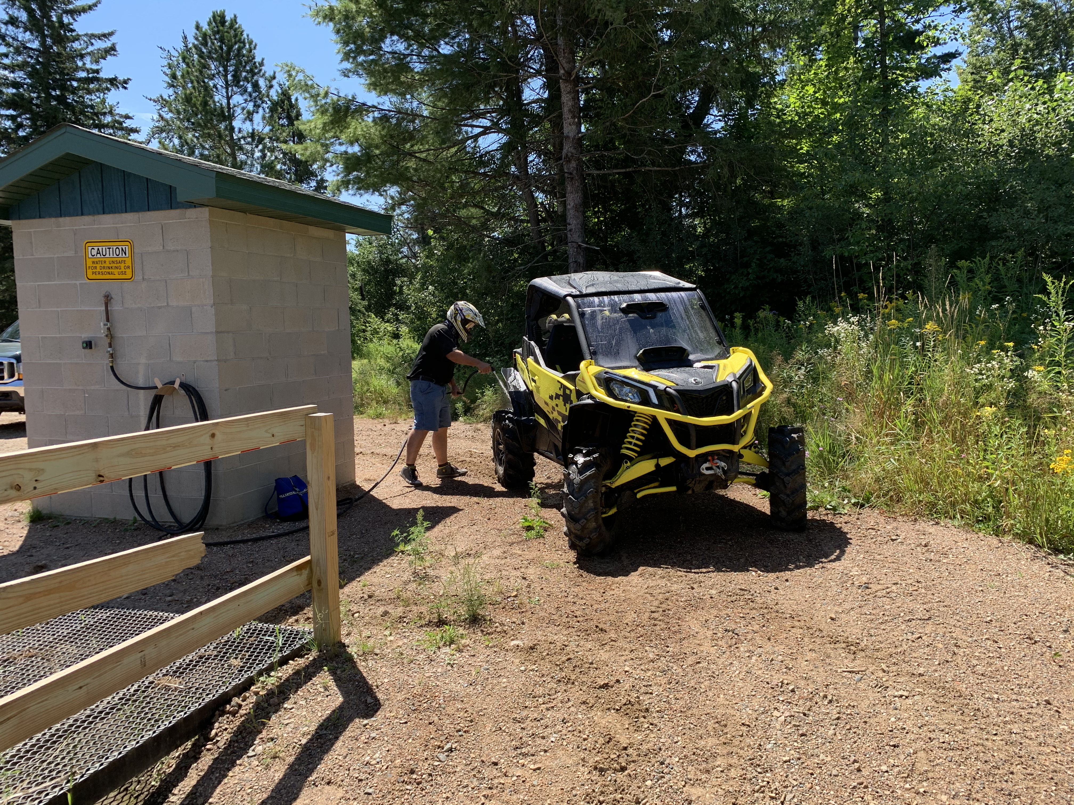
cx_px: 537
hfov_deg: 67.3
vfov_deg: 53.1
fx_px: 807
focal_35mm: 26
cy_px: 402
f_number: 1.8
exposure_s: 1/835
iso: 25
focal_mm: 4.25
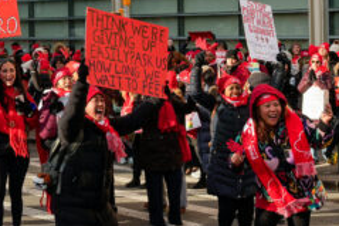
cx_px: 74
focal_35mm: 96
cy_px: 17
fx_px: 903
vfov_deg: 14.1
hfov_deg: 21.0
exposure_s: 1/1250
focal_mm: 34
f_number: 5.6
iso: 400
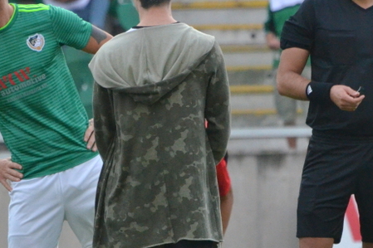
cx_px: 122
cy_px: 122
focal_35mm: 960
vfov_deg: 1.4
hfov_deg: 2.1
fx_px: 9942
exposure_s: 1/2500
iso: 2200
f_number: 6.3
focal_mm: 240
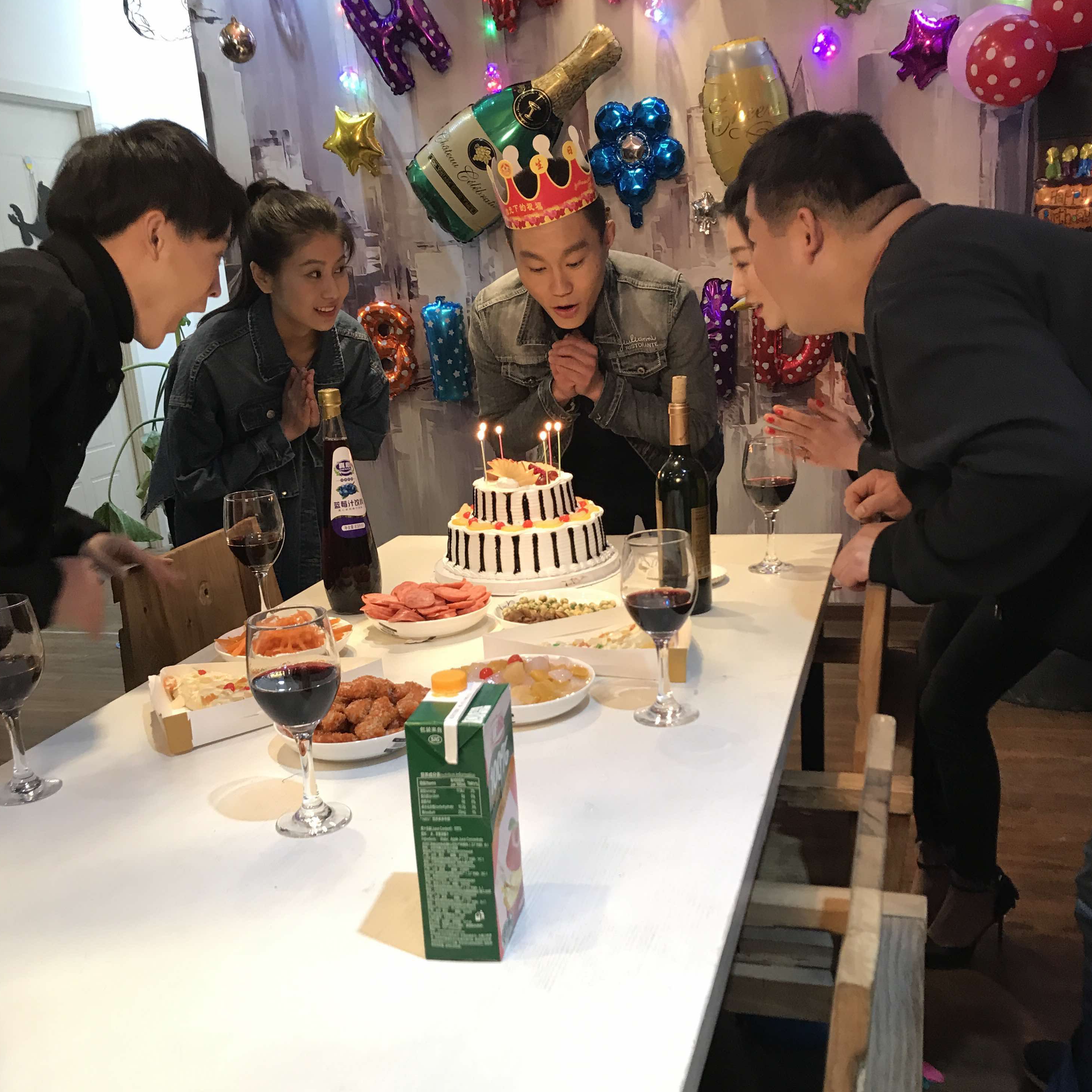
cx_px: 552
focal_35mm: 34
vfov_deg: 48.3
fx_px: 1213
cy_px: 622
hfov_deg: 48.4
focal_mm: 3.99
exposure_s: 1/17
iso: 50
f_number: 1.8
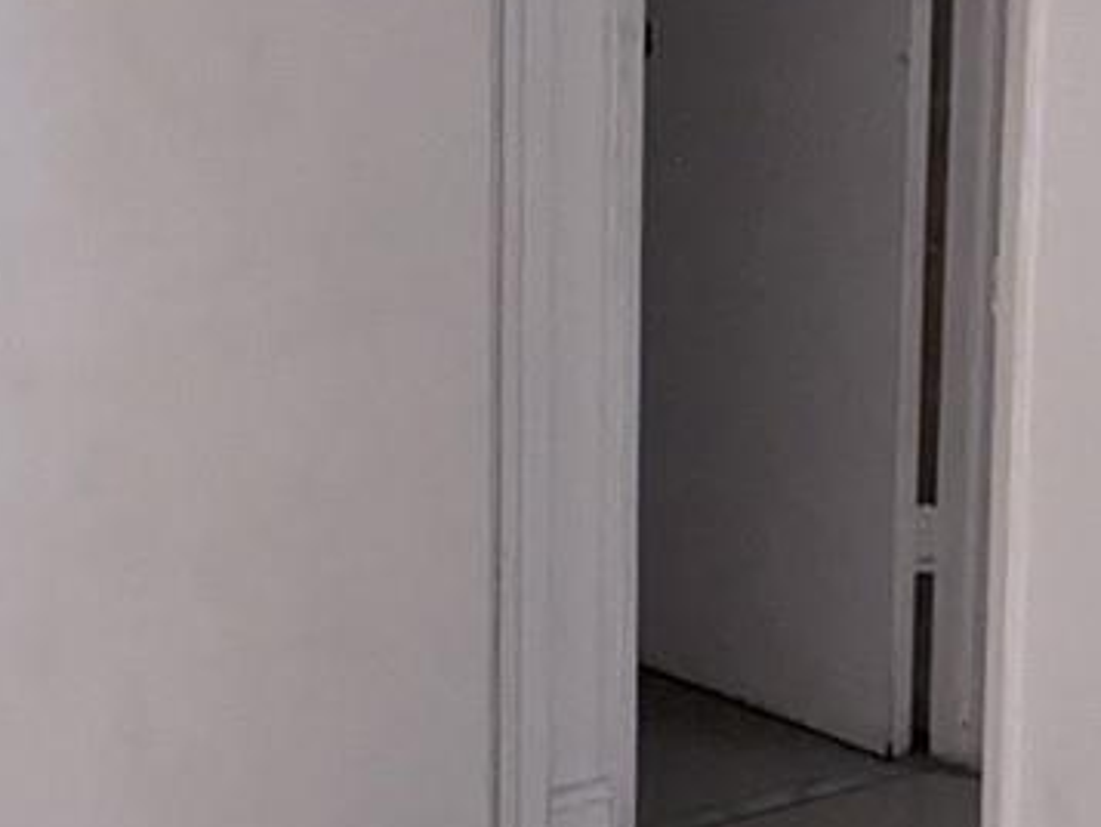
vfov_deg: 12.2
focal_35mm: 121
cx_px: 321
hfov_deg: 16.2
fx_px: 3850
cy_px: 281
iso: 1363
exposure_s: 1/20
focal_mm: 4.38
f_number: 1.73
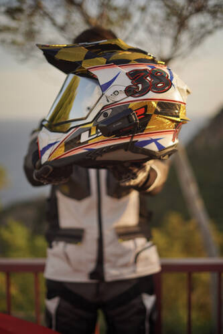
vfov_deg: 39.6
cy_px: 167
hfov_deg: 27.0
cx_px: 112
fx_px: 465
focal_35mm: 50
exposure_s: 1/1000
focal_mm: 50
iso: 125
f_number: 1.8
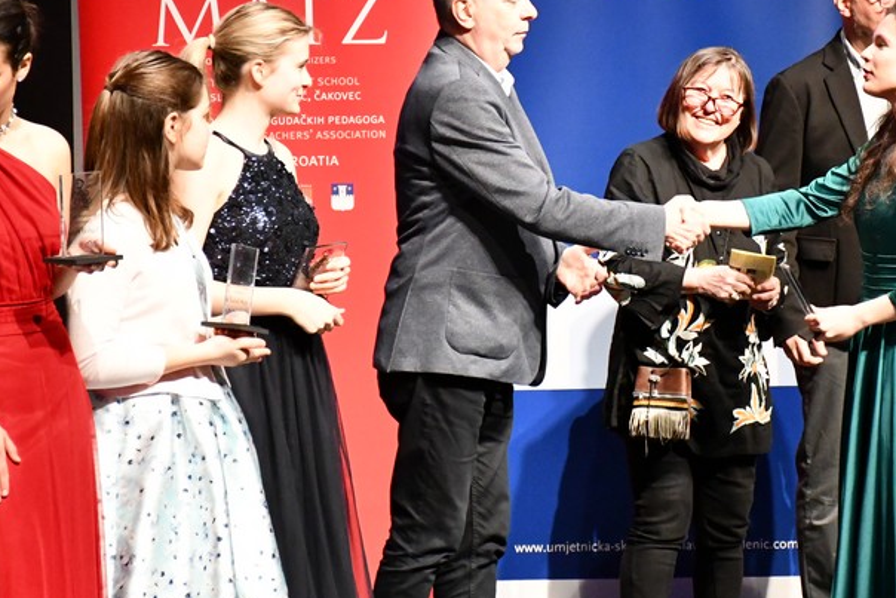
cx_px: 685
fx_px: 5701
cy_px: 223
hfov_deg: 9.0
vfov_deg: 6.0
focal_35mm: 229
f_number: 5.3
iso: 7200
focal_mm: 90
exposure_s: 1/125
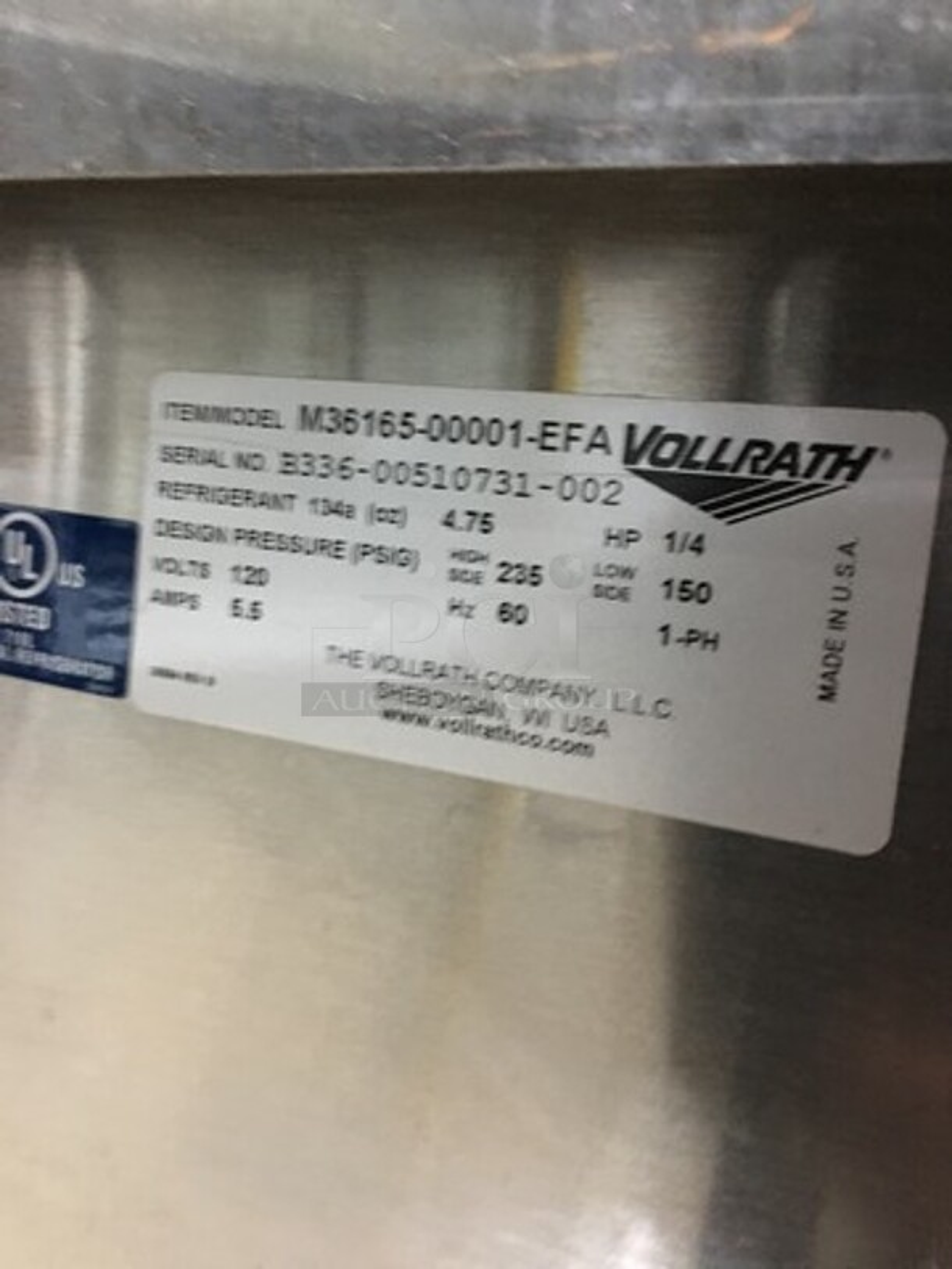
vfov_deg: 61.7
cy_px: 634
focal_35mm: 29
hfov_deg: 48.2
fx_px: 1063
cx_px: 476
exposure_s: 1/4
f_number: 2.2
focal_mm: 4.15
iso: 125
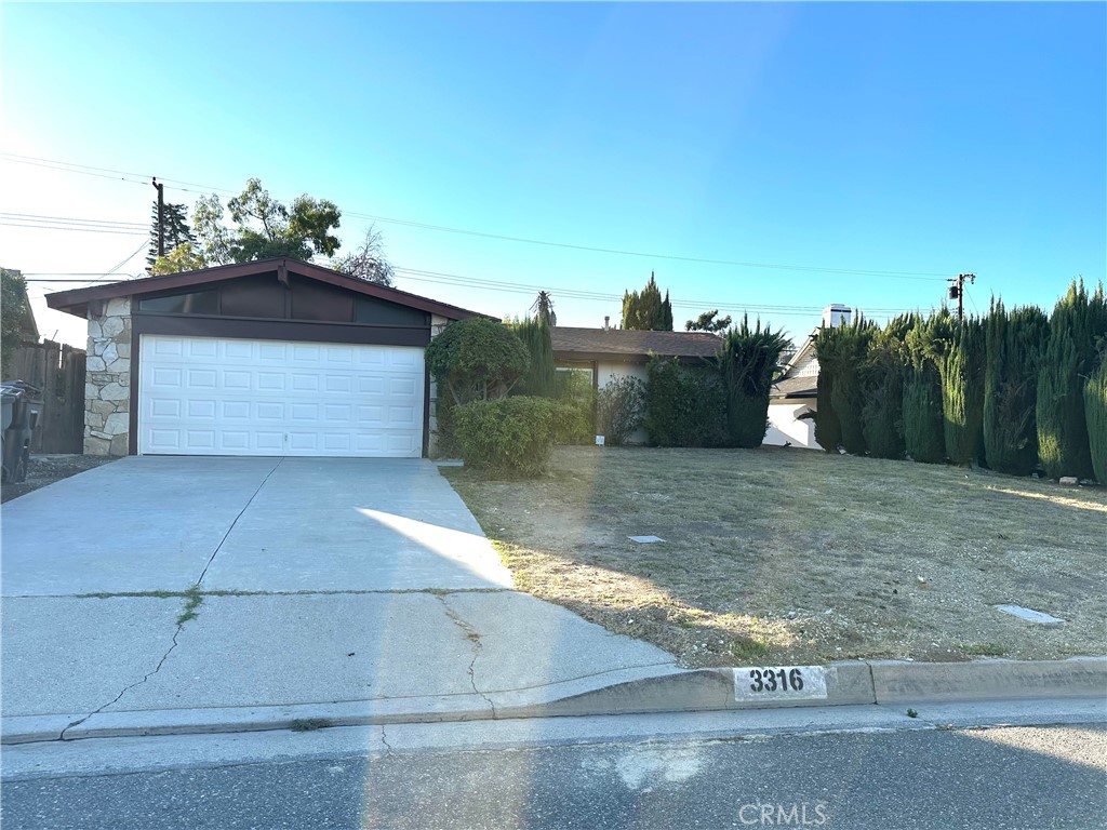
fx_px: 768
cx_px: 554
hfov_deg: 71.6
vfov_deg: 56.8
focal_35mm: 24
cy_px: 415
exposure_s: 1/2882
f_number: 1.78
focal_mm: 6.86
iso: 80
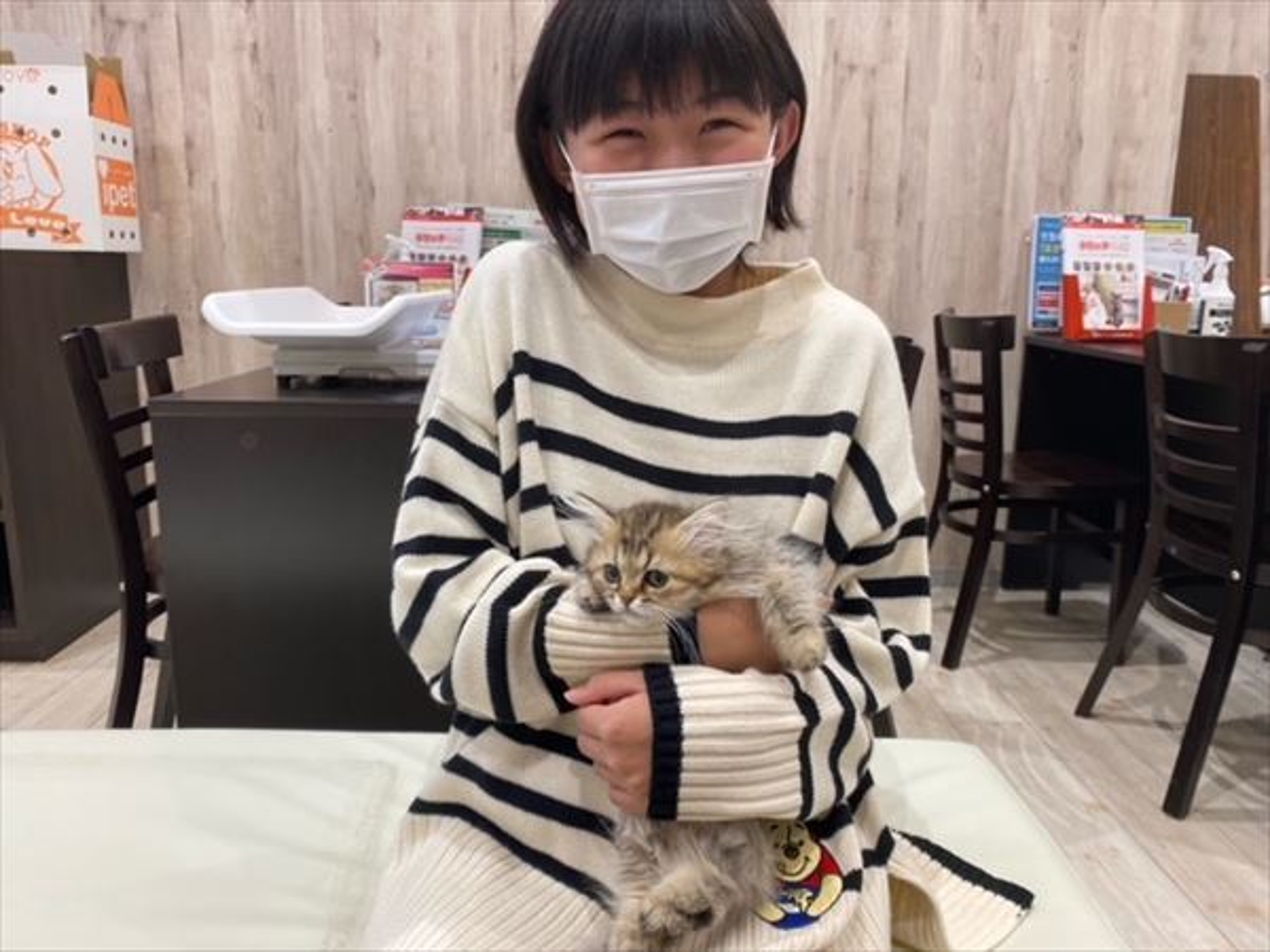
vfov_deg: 53.1
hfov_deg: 67.3
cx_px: 635
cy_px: 476
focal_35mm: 26
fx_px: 954
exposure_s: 1/120
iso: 80
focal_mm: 4.25
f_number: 1.8
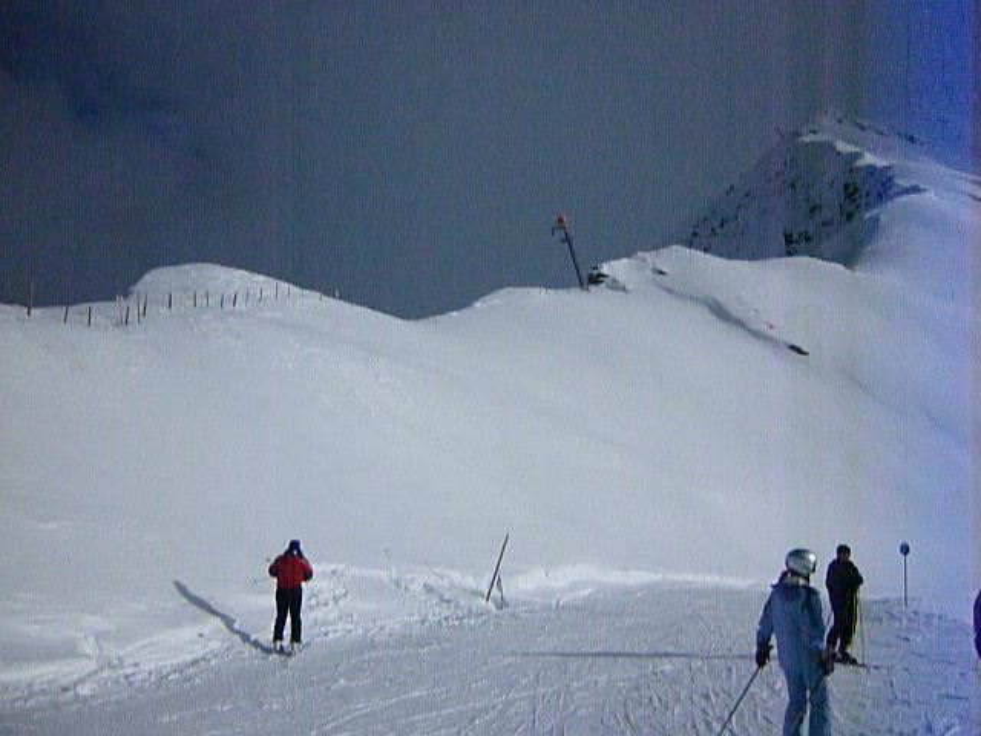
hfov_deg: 55.4
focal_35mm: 33
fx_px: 935
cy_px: 368
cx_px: 490
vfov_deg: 42.9
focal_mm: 5.5
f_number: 8
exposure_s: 1/4000
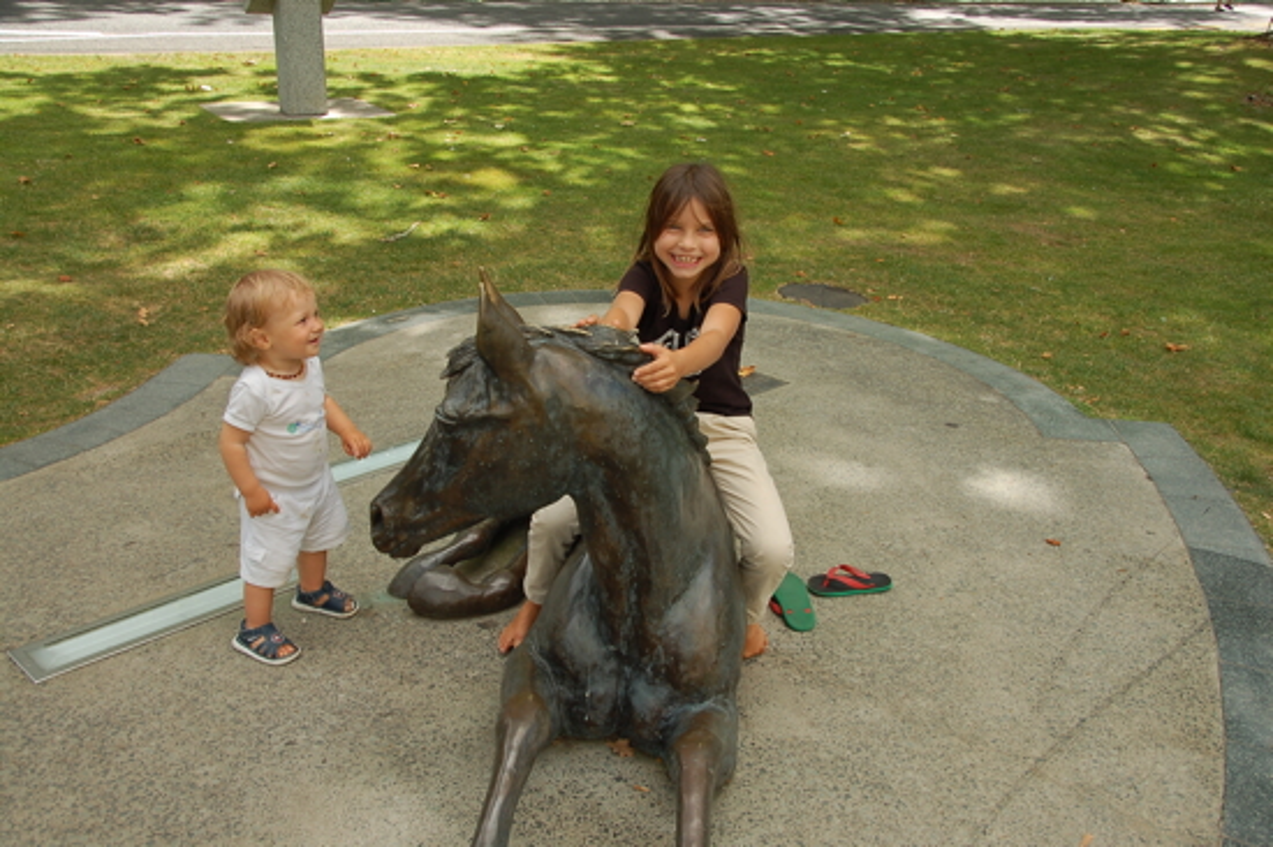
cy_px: 424
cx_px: 636
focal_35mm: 33
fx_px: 1166
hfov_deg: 57.3
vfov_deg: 39.9
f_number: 7.1
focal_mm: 22
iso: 200
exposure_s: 1/200
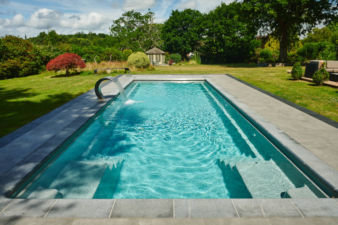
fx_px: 225
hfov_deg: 73.7
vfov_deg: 53.1
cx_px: 169
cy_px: 112
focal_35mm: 24
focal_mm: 24
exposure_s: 1/160
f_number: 5.6
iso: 100
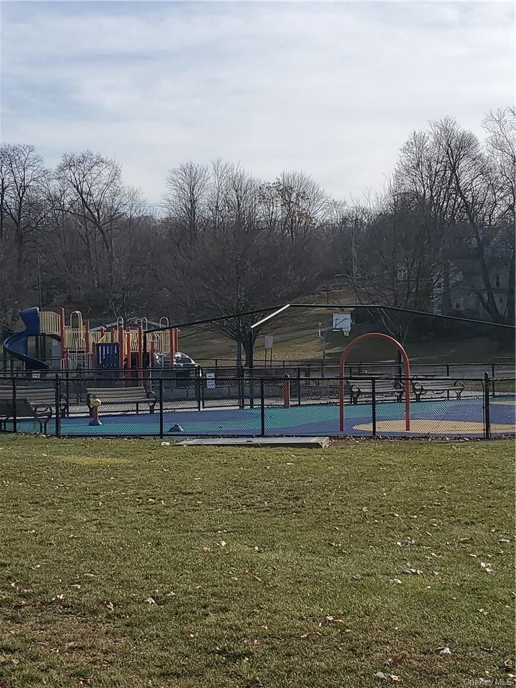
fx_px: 517
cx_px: 258
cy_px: 344
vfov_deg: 67.3
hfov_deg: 53.1
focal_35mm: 26
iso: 50
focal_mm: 4.3
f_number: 2.4
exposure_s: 1/2341
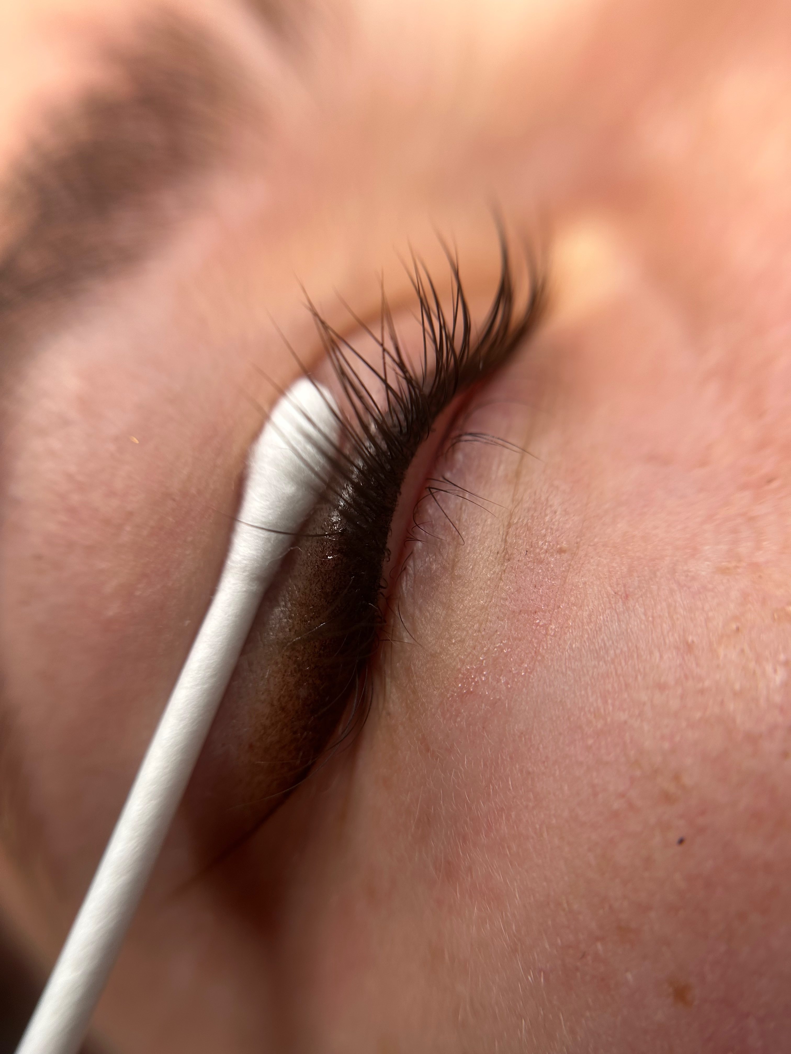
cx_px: 396
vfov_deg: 71.6
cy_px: 527
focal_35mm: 24
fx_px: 731
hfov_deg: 56.8
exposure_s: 1/121
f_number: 1.78
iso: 125
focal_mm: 6.86
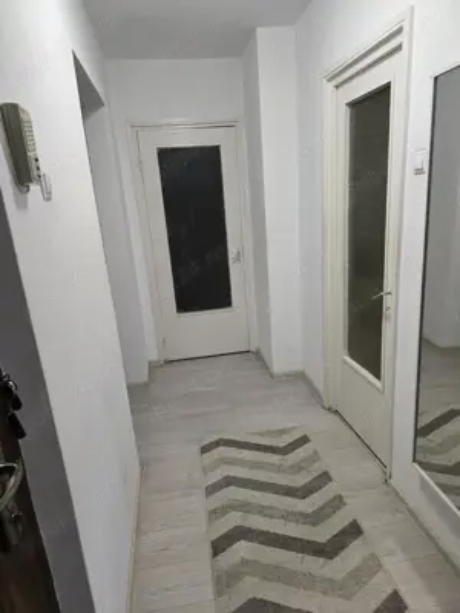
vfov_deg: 73.9
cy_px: 306
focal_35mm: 23
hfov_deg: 58.9
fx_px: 408
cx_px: 230
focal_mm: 6.3
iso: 320
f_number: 1.7
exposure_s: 1/100
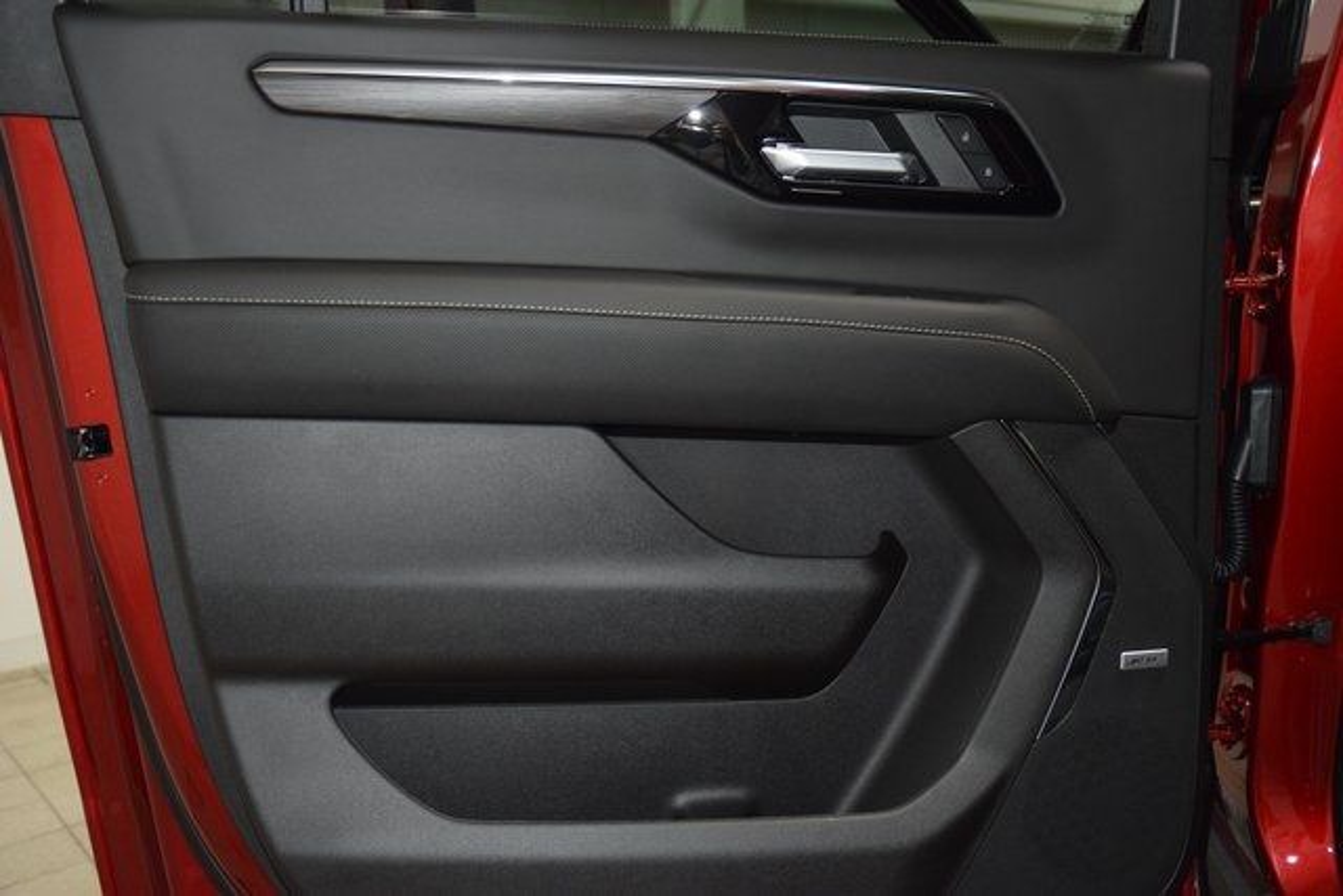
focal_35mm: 36
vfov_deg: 36.9
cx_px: 672
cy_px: 448
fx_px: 1343
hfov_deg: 53.1
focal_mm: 24
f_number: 3.8
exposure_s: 1/125
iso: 1800
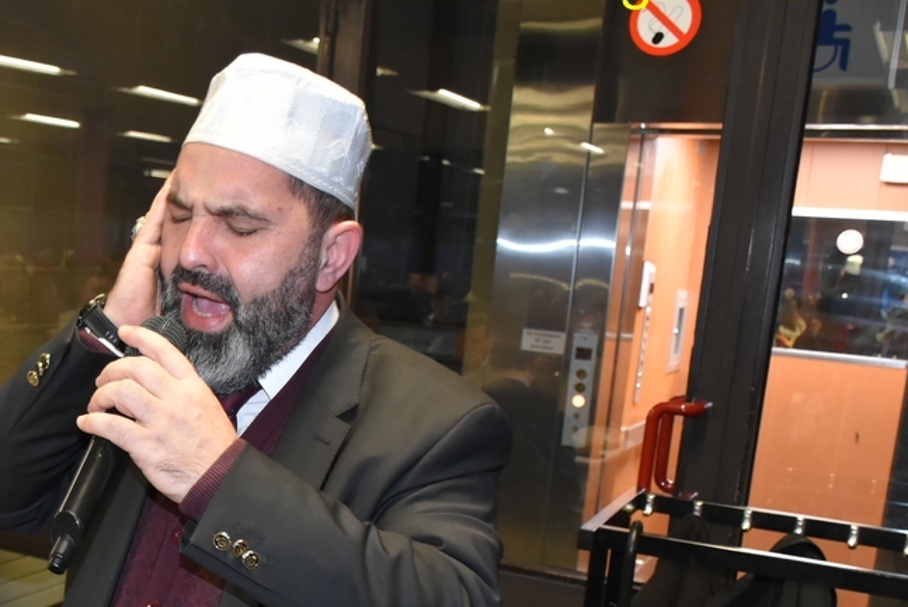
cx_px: 204
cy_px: 486
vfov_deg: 27.5
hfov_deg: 39.7
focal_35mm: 48
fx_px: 1211
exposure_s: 1/60
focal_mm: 18
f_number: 3.5
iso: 1800
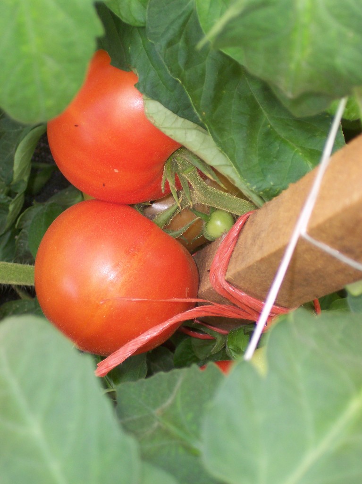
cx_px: 181
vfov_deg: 17.3
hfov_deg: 13.0
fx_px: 1591
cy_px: 242
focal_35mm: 114
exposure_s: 1/90
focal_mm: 24
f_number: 4.8
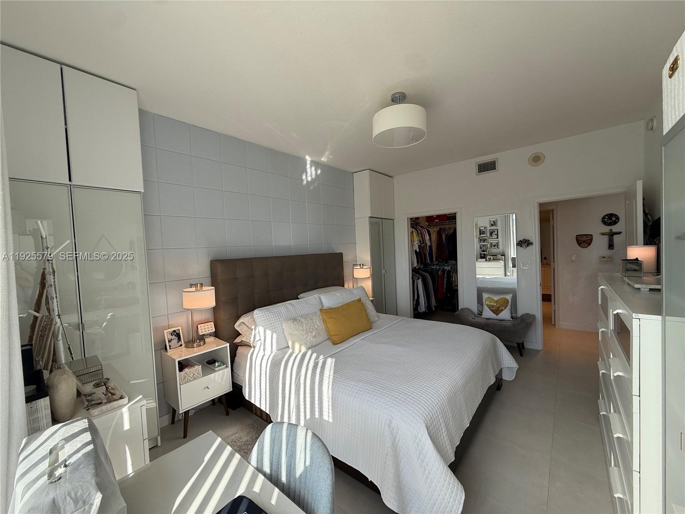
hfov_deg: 102.1
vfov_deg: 85.7
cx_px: 342
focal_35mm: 14
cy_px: 257
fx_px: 277
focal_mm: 2.22
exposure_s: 1/169
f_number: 2.2
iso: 64
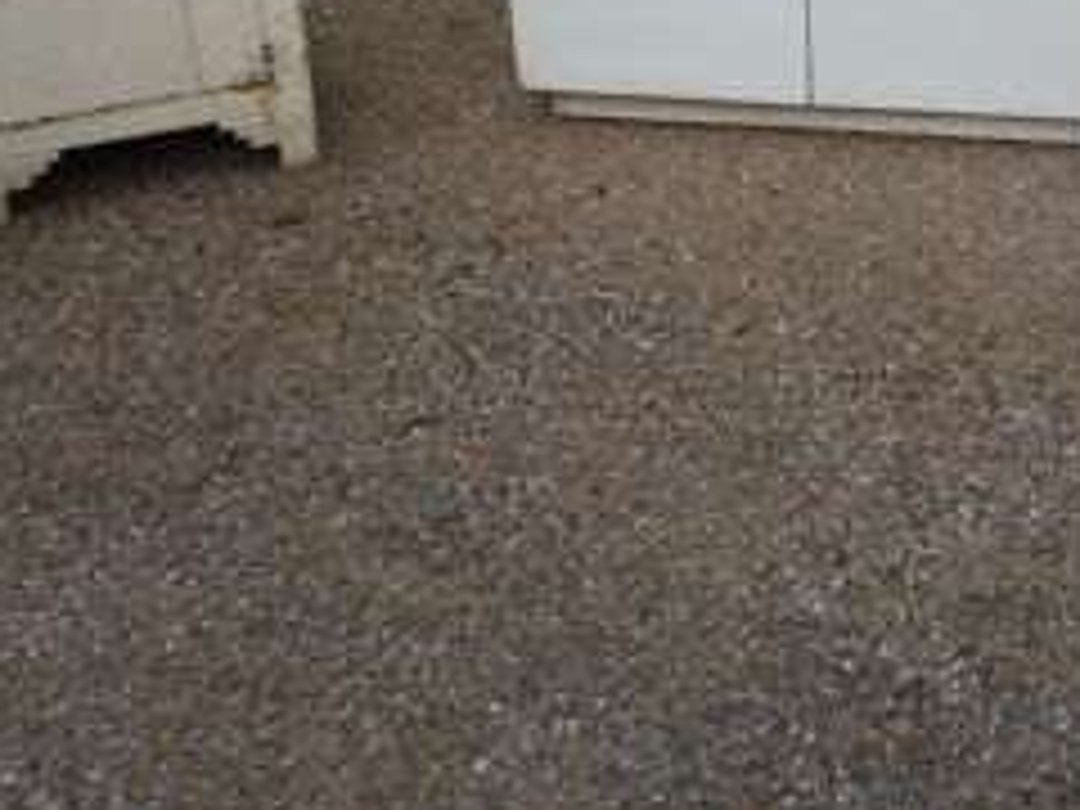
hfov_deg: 31.4
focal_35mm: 60
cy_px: 27
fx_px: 1872
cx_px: 850
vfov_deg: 23.5
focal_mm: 5.2
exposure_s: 1/125
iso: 100
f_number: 4
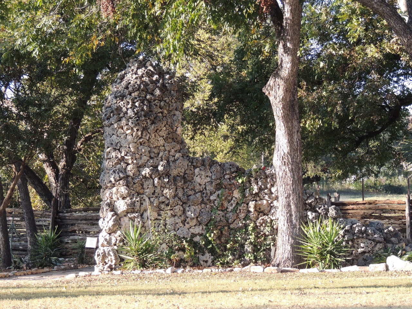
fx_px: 1845
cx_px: 206
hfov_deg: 12.7
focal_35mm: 155
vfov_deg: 9.6
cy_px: 154
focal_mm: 27.6
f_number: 4.4
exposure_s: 1/125
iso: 180
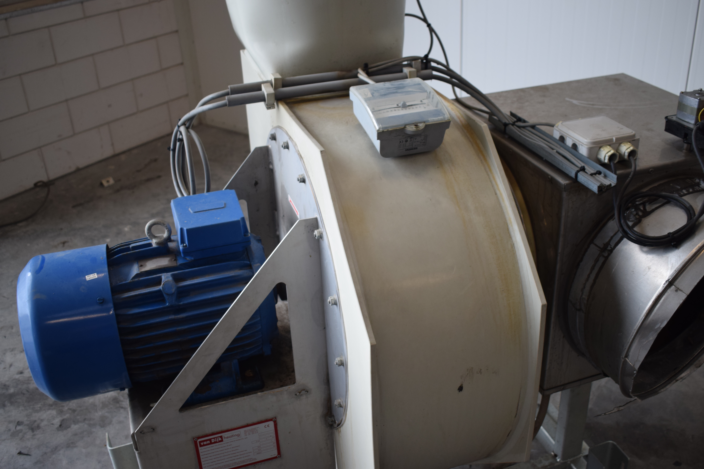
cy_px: 234
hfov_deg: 53.1
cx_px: 352
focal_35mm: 36
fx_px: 704
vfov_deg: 36.9
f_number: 4
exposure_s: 1/60
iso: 500
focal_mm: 24
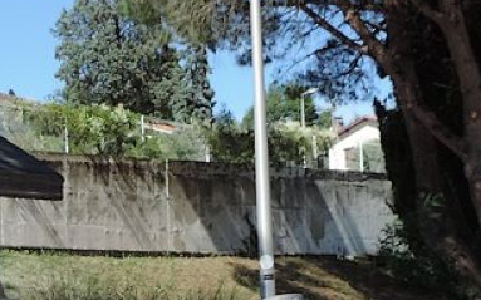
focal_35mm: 85
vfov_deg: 15.1
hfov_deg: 24.2
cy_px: 306
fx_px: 1114
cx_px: 136
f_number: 3
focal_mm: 4.3
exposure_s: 1/800
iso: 80
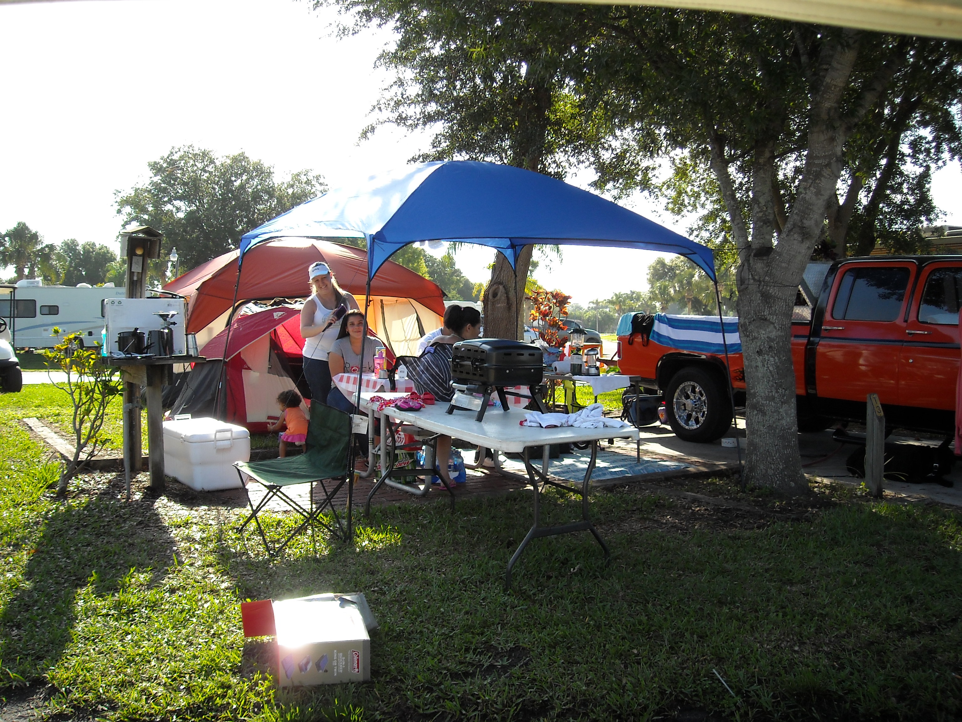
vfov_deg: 40.7
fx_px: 973
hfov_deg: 52.6
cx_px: 481
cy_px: 361
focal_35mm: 35
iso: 64
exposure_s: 1/369
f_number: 2.8
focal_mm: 5.7
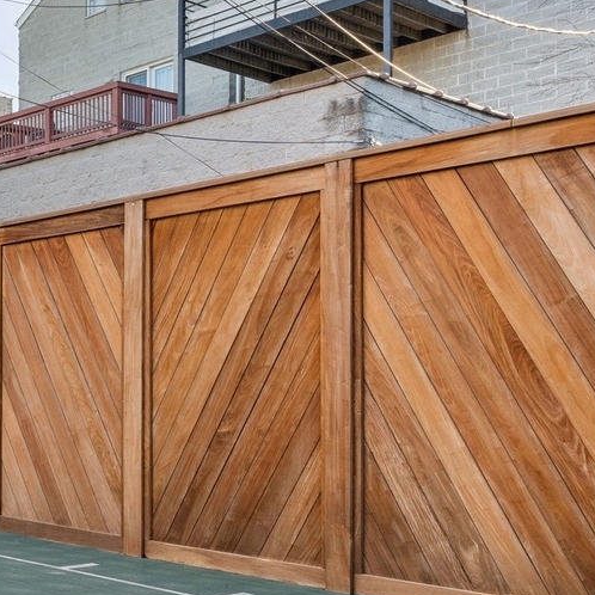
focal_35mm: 47
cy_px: 375
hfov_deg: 26.2
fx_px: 914
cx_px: -300
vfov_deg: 35.8
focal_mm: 17
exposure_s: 1/100
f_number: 8
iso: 320
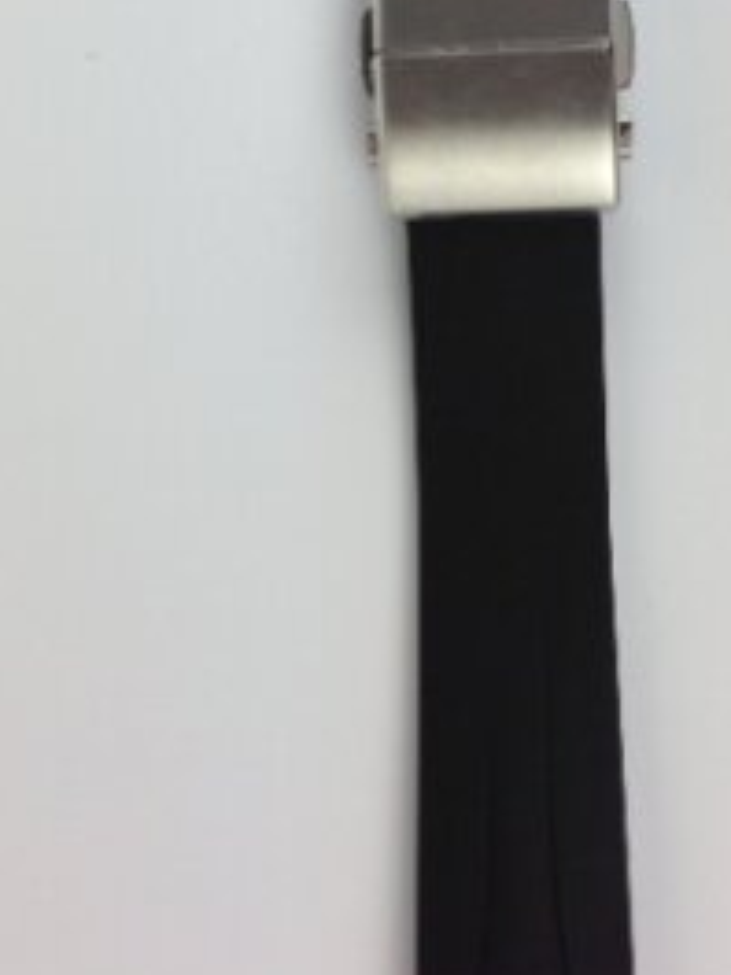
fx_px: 2112
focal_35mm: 75
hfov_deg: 19.6
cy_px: 63
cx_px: 443
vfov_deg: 25.1
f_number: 2.4
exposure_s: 1/124
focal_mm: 4.13
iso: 50
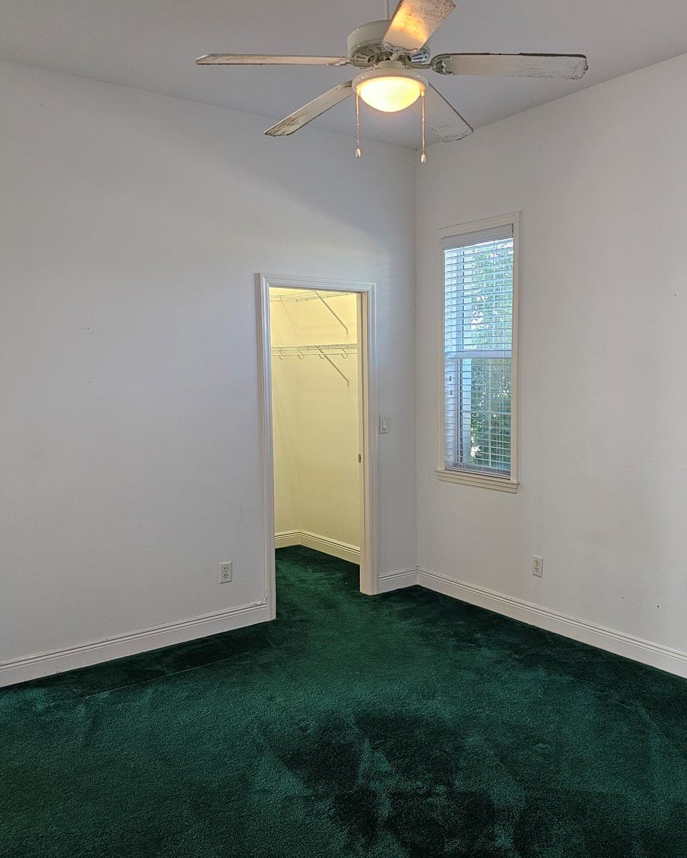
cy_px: 429
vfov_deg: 58.8
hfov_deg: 48.3
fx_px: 762
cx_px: 406
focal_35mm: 30
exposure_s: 1/120
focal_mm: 6.3
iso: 320
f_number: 1.7
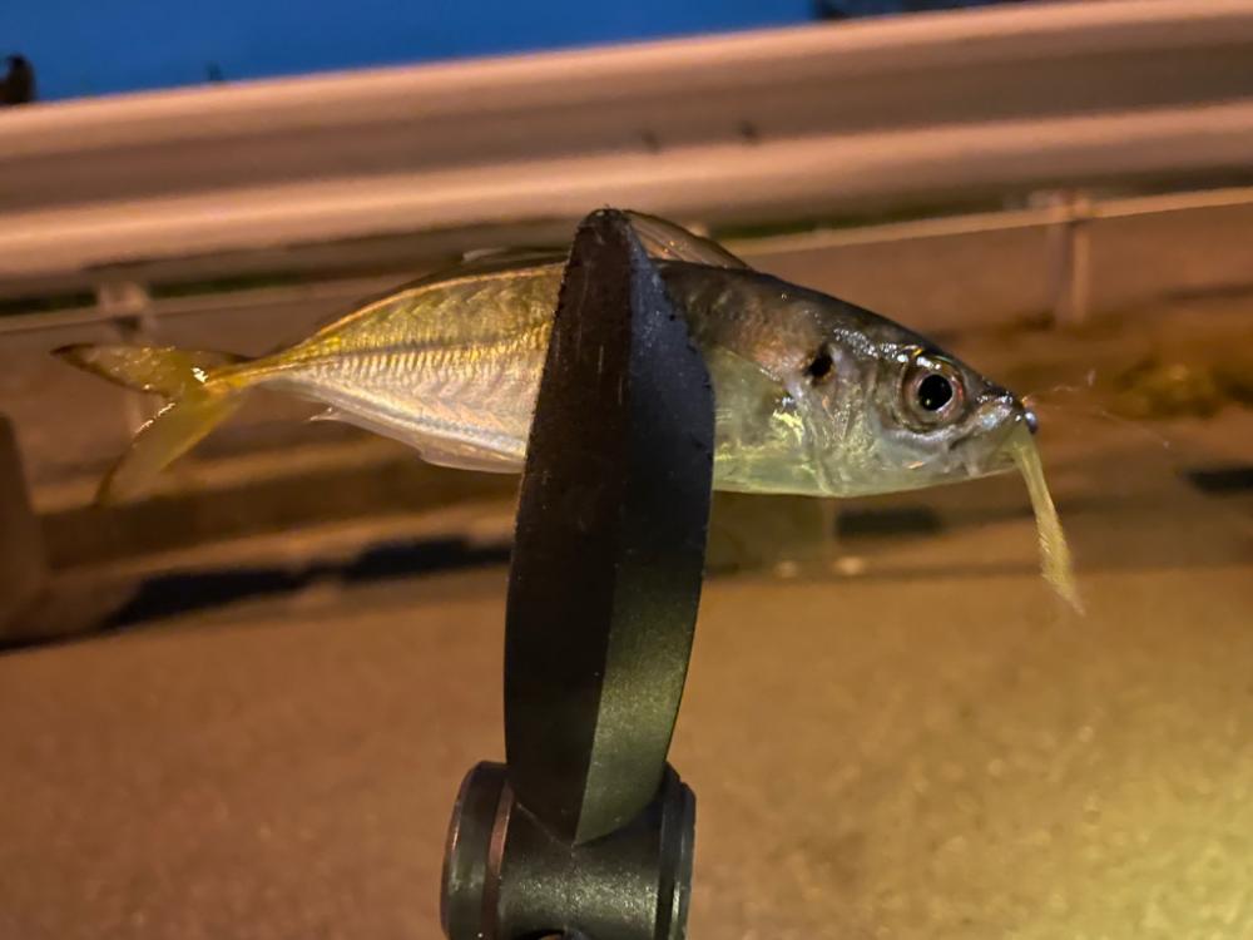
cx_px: 626
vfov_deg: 53.1
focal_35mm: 26
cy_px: 470
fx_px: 941
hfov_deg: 67.3
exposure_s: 1/15
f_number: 1.6
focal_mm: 4.2
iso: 1600
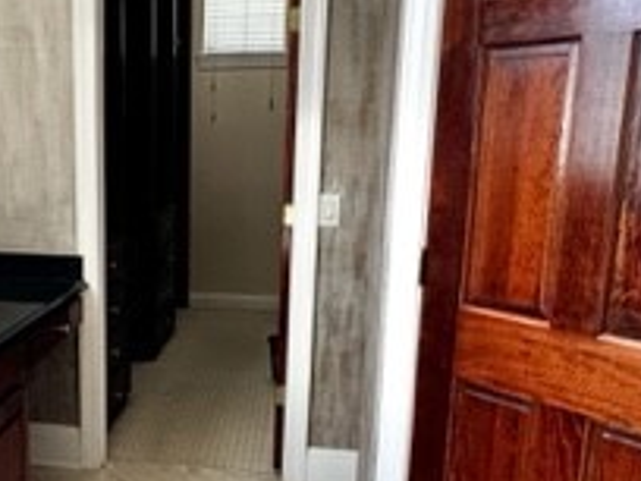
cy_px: 292
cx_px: 116
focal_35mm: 44
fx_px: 815
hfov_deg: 40.9
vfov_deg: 32.8
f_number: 2.2
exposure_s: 1/120
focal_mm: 2.22
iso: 250
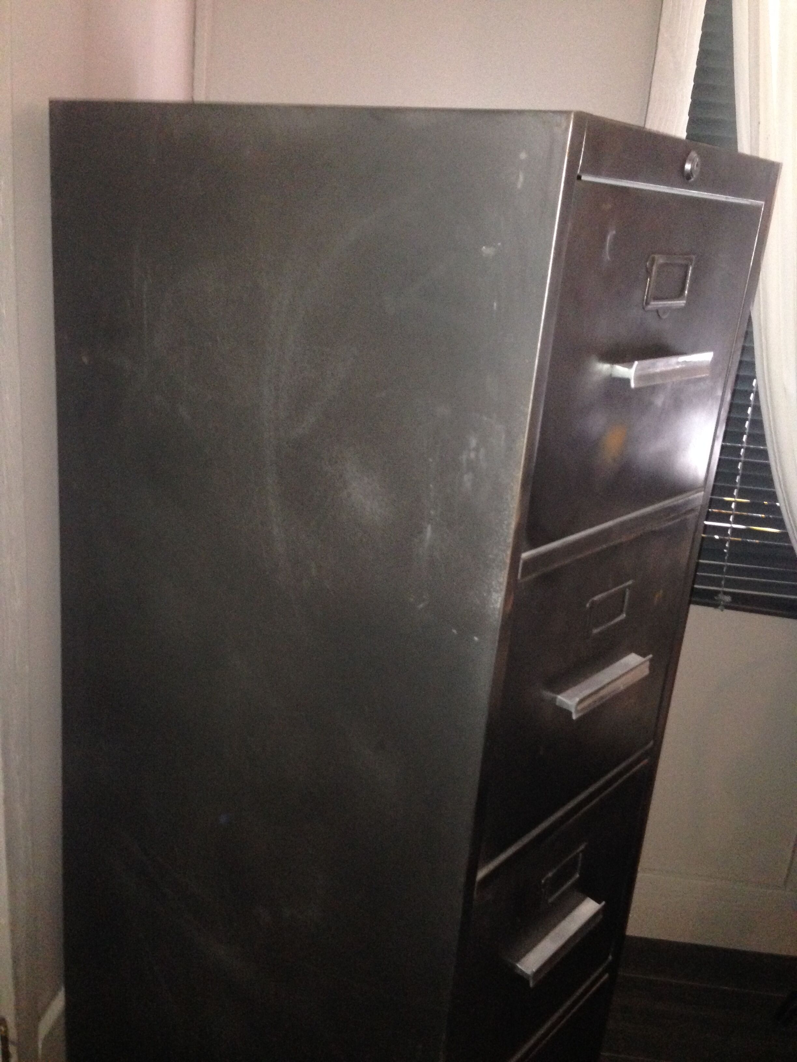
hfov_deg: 42.9
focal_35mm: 33
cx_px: 398
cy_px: 531
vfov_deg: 55.4
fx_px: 1013
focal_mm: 4.12
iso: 320
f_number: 2.4
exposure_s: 1/16
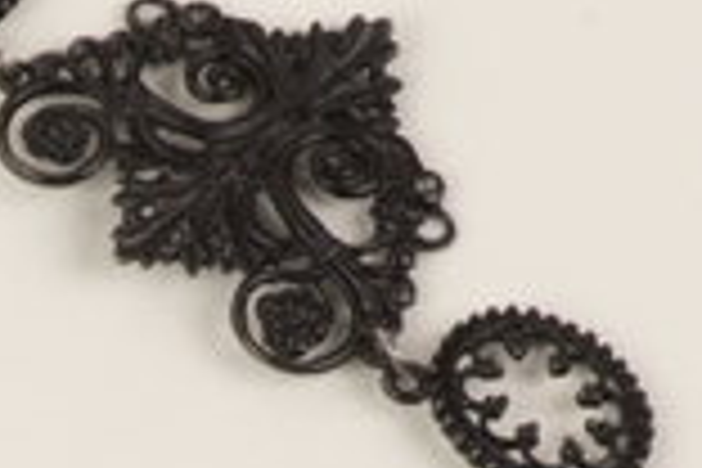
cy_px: 1258
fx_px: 15755
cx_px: -868
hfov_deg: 2.5
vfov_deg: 1.7
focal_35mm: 808
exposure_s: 1/200
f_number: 20
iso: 400
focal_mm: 105
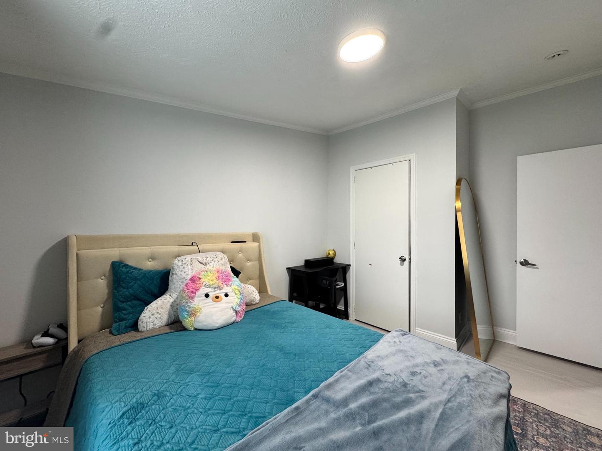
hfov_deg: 102.1
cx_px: 301
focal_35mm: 14
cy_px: 226
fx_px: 243
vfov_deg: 85.7
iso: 250
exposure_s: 1/60
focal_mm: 2.22
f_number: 2.2
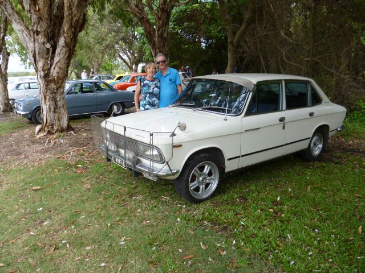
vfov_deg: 49.7
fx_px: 295
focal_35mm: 28
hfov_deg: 63.4
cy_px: 136
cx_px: 182
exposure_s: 1/80
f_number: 3.1
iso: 100
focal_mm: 5
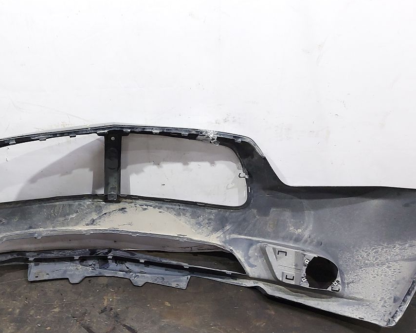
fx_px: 468
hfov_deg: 47.2
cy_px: 220
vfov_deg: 38.7
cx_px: 139
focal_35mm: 38
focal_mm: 5.23
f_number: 1.8
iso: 250
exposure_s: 1/50
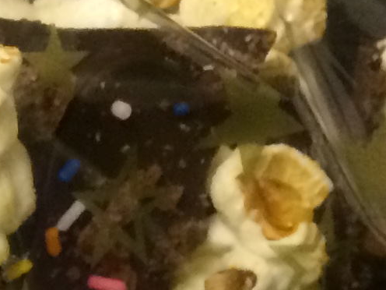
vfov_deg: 7.5
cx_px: -580
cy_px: 564
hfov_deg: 9.2
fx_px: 2130
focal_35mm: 191
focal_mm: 4.15
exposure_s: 1/33
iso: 250
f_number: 2.2
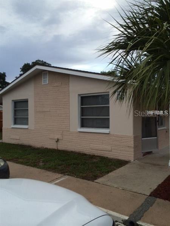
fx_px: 196
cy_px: 113
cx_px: 85
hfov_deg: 46.8
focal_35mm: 30
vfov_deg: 60.0
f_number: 2.2
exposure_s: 1/120
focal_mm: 4.12
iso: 40
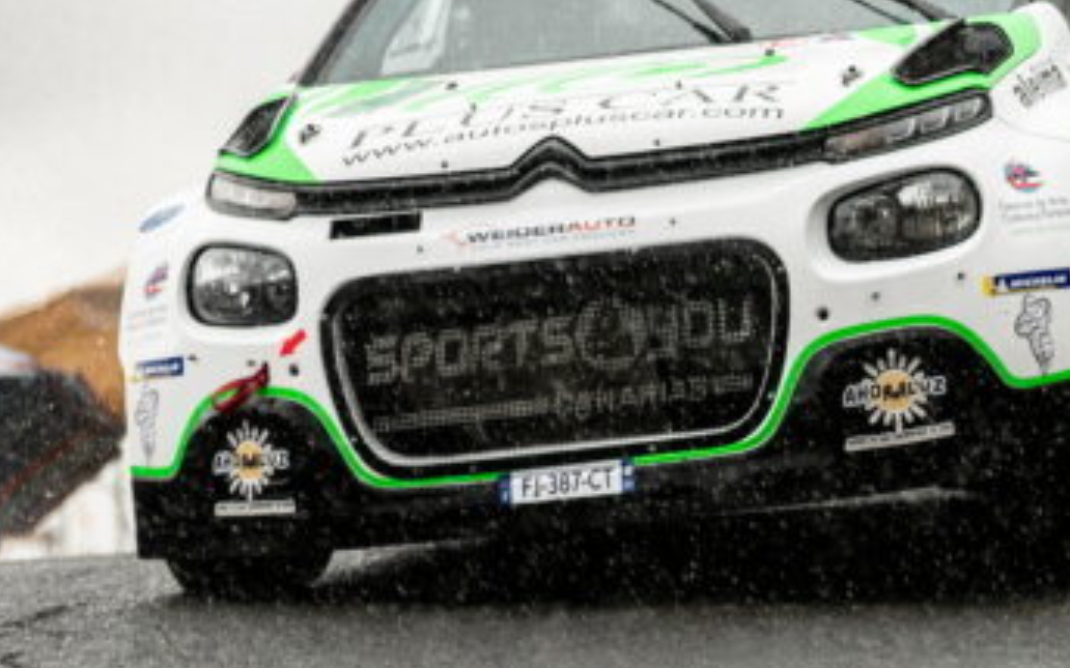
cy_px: 0
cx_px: 958
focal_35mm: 343
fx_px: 10002
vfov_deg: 3.8
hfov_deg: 6.1
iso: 400
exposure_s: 1/1250
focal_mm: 145
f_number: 2.8
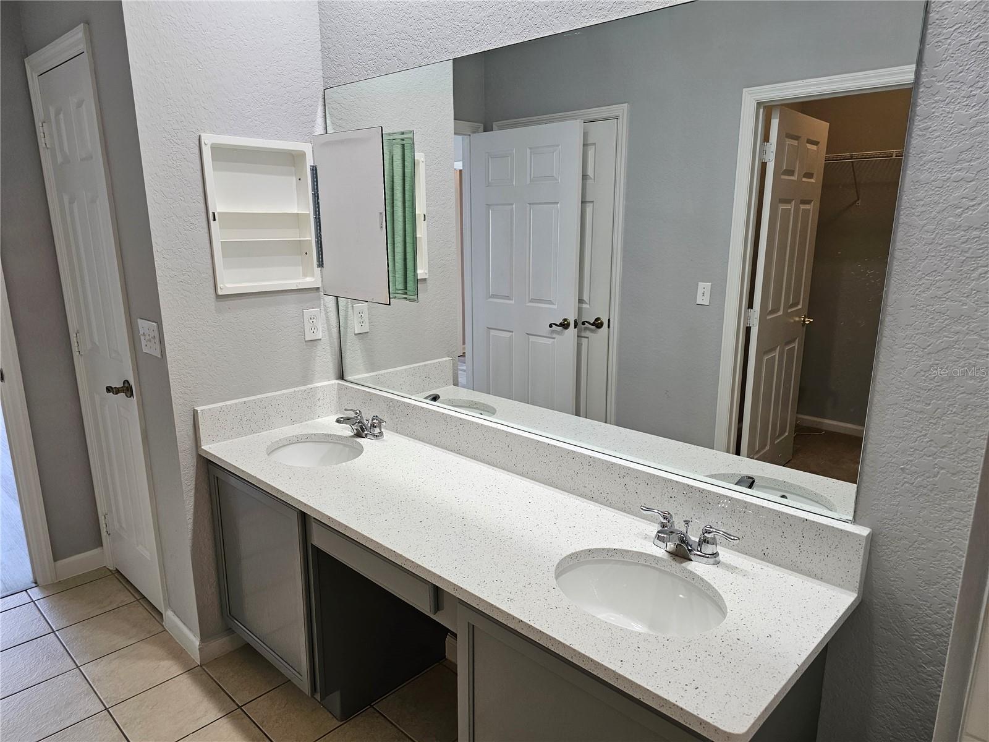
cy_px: 371
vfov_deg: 58.9
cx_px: 494
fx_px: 657
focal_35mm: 23
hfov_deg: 73.9
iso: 160
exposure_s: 1/120
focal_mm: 6.3
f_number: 1.7
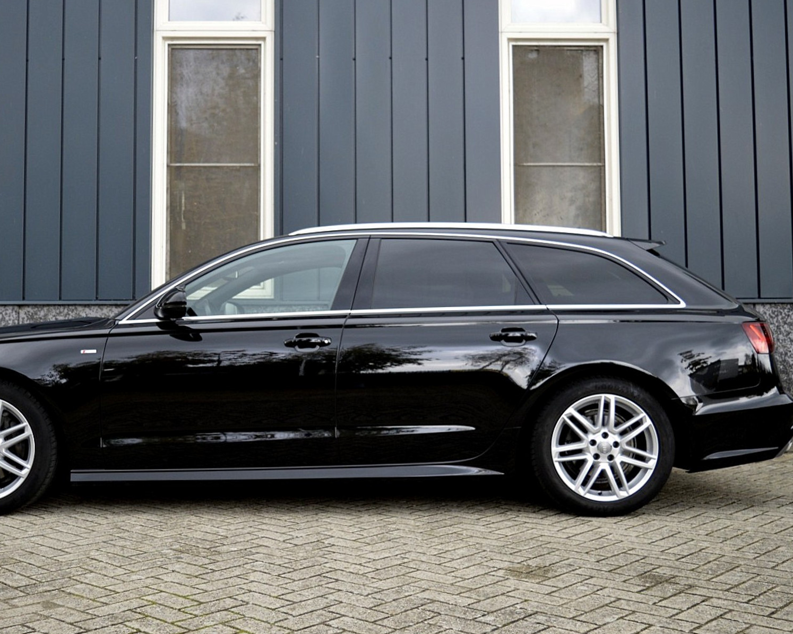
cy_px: 312
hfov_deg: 43.9
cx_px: 311
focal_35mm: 42
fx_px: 976
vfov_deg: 36.0
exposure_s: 1/60
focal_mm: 23
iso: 400
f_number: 4
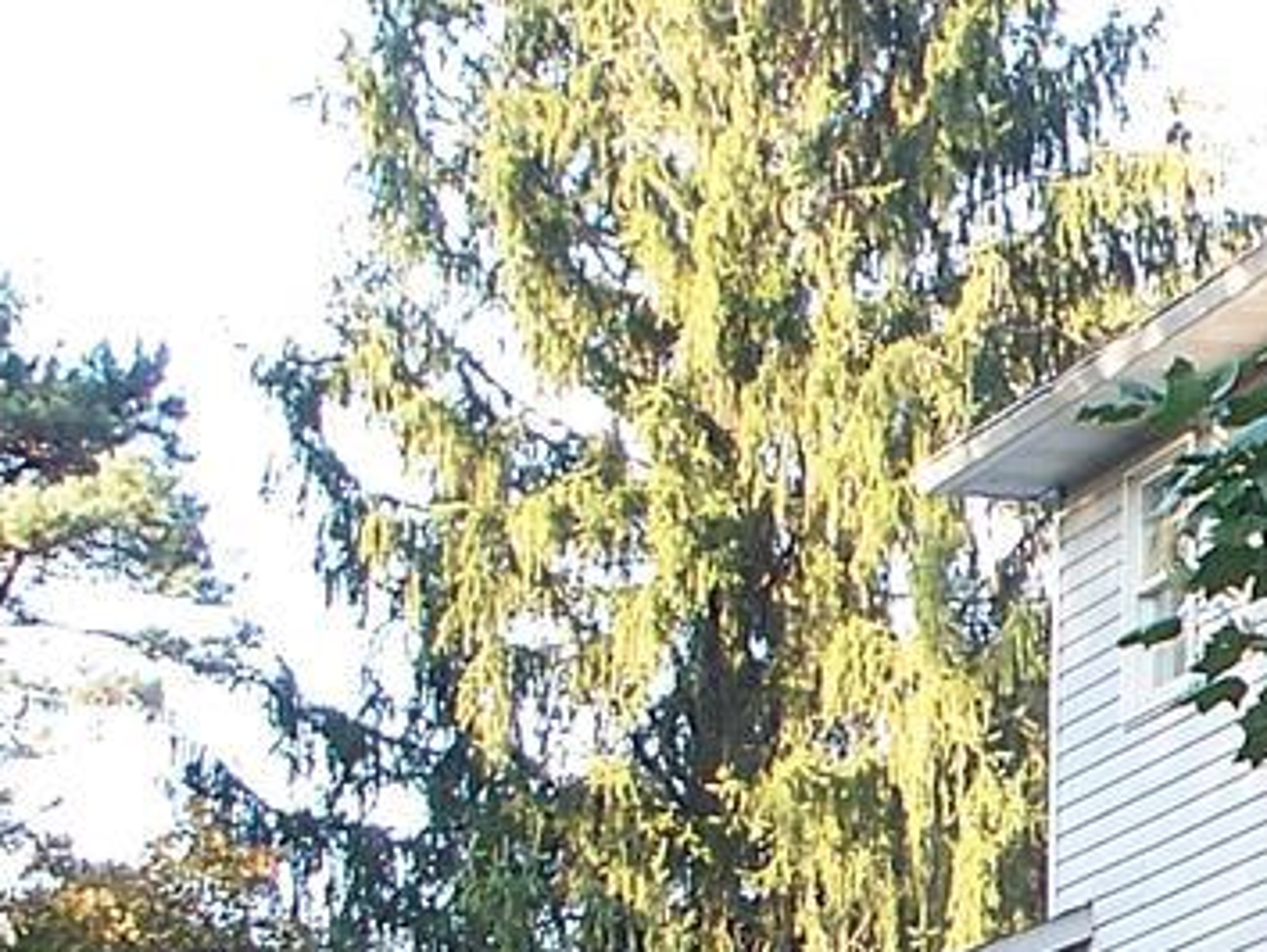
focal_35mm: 208
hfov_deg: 9.1
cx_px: 2205
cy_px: 687
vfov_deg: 7.1
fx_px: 7618
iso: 64
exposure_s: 1/60
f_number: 2.8
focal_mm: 7.54
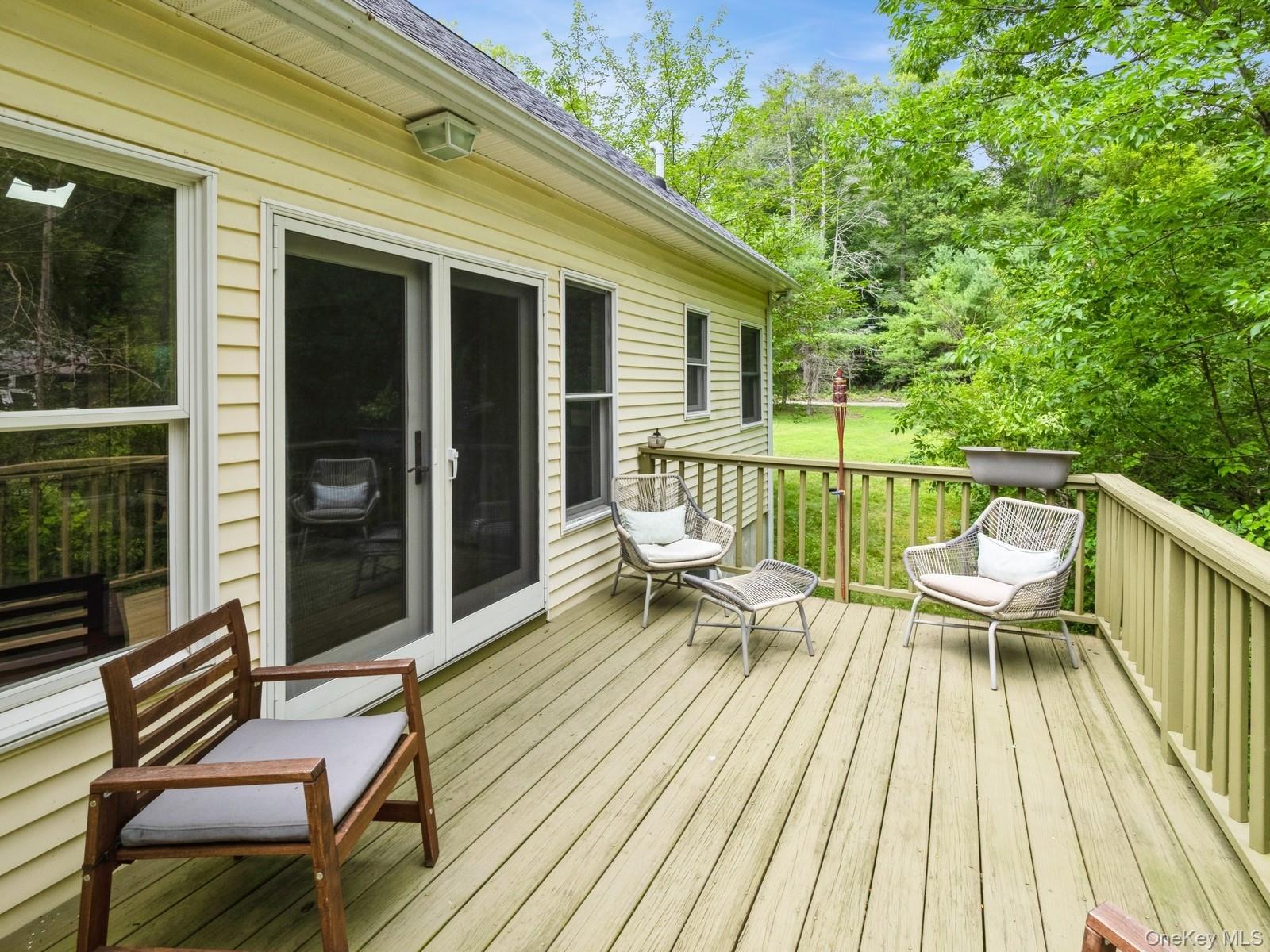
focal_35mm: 16
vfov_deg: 78.1
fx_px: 587
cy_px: 476
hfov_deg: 94.5
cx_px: 635
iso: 200
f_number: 8
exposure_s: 1/100
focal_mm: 8
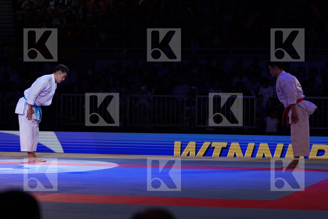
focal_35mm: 126
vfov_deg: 10.9
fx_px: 1148
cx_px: 164
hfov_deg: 16.3
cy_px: 110
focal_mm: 84
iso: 800
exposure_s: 1/1000
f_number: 2.8
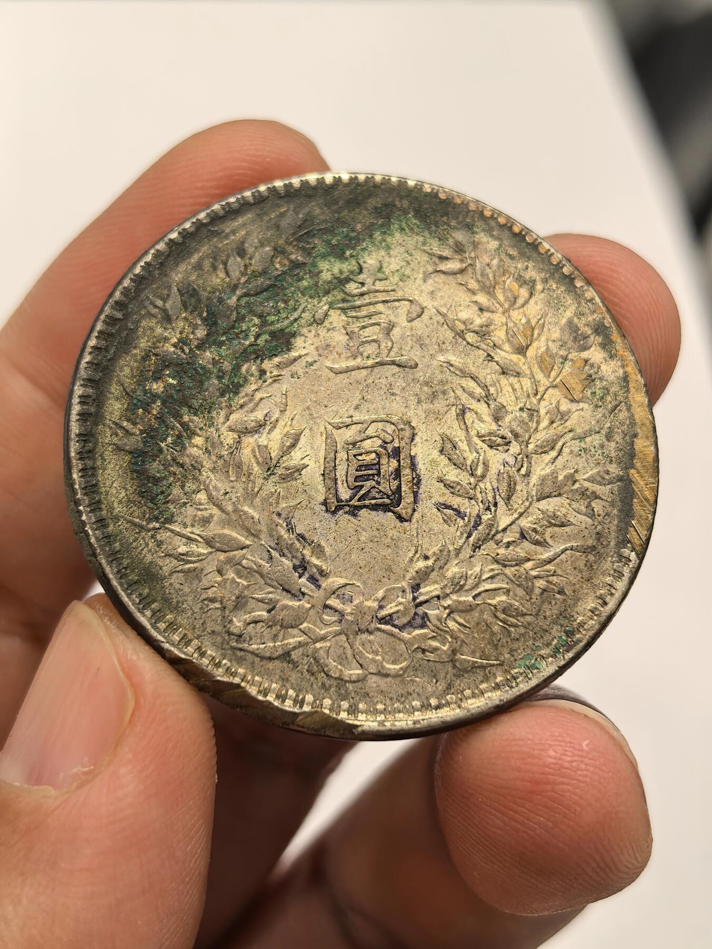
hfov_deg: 27.0
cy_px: 474
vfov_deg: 35.5
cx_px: 356
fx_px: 1481
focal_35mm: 54
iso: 250
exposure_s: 1/100
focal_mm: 6.98
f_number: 2
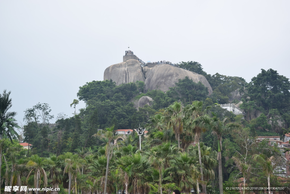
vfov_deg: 19.7
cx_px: 145
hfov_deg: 29.2
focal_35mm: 69
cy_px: 97
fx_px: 556
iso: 160
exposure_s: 1/400
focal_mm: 46
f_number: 6.3
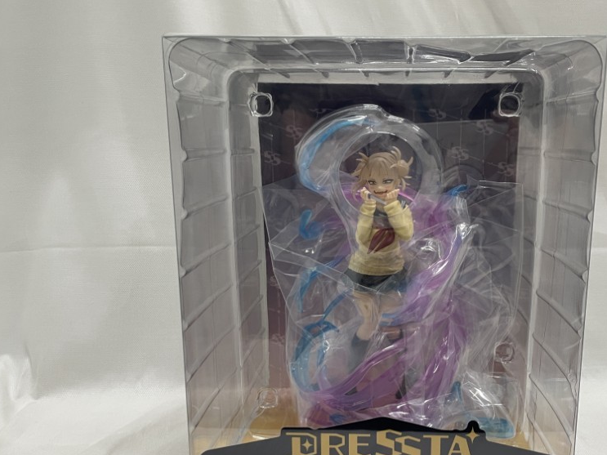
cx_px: 372
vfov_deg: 40.3
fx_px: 614
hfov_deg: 52.2
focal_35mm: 35
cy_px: 292
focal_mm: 4.2
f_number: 1.6
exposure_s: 1/50
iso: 80
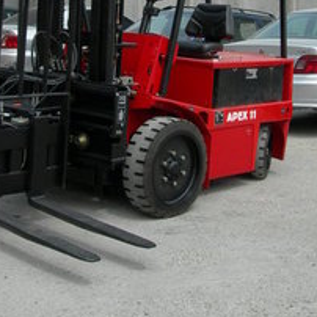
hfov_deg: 20.9
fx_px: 860
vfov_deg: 19.9
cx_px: 136
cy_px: -36
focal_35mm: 83
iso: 50
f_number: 4.8
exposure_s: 1/230
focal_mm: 7.8
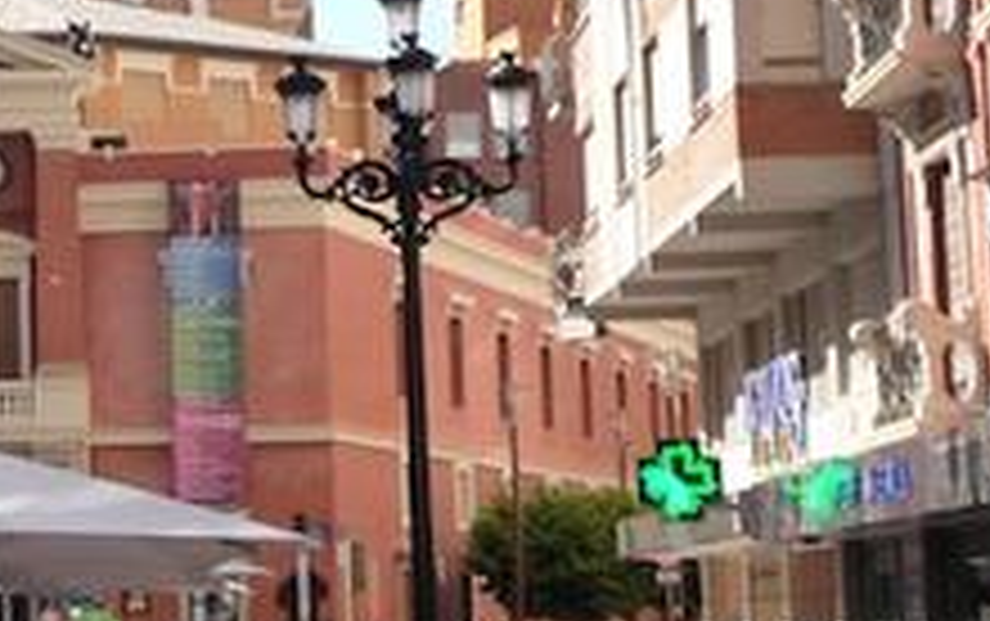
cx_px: -94
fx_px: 3160
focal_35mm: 117
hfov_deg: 17.2
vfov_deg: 11.2
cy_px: 216
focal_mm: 6.3
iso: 160
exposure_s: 1/500
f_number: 3.8
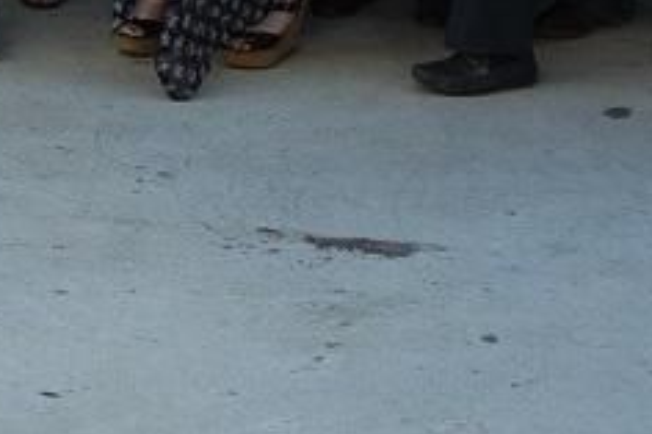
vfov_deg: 11.1
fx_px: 2208
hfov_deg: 13.8
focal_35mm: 122
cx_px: -727
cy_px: -53
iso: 800
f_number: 5
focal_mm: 24
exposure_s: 1/1600
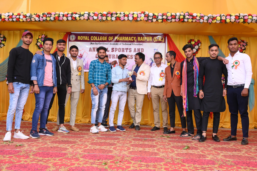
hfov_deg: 51.9
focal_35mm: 37
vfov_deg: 35.9
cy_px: 86
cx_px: 128
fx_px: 264
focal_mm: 37
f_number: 7.1
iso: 3200
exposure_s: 1/200
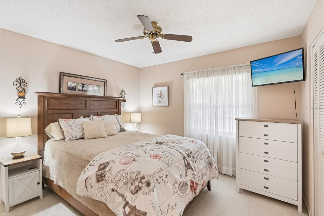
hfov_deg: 96.7
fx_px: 144
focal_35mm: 16
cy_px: 108
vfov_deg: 73.7
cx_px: 162
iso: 400
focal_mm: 16
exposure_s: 1/8
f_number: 8
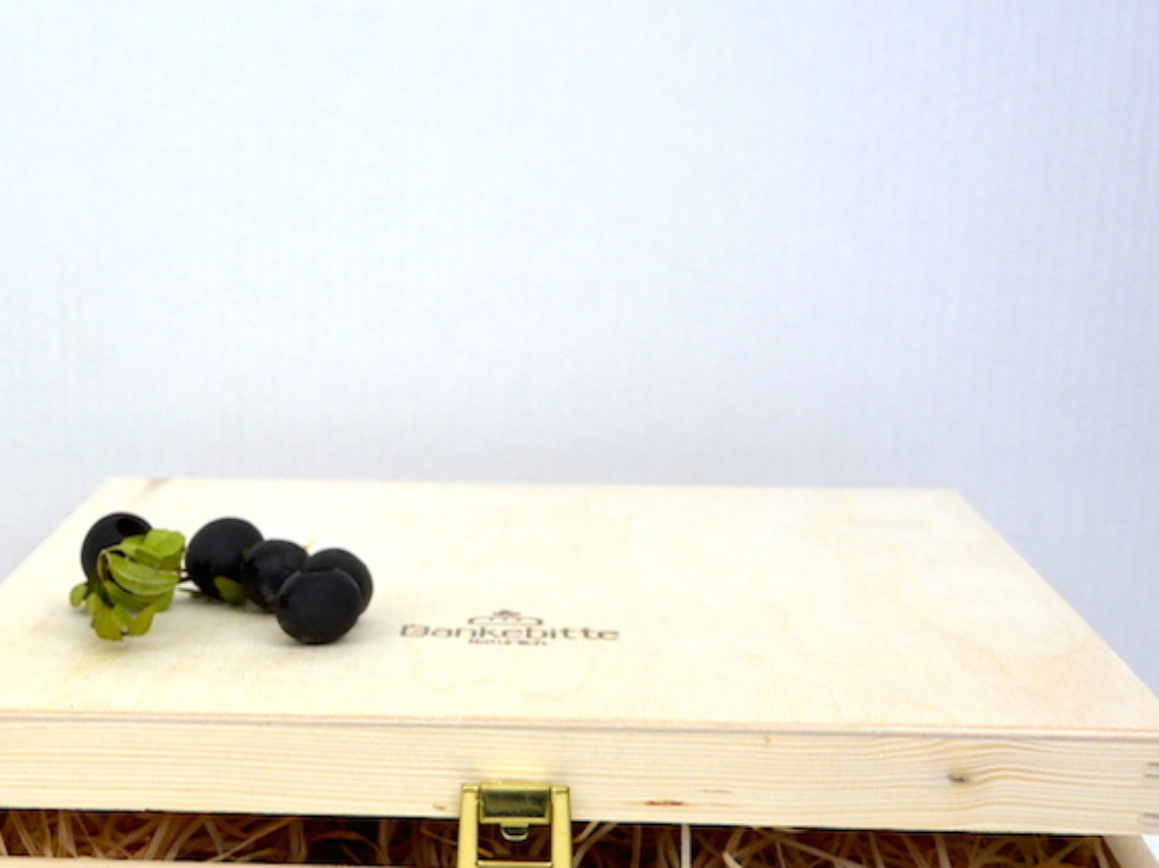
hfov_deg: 24.0
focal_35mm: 79
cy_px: 653
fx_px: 2644
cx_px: 114
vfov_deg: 18.5
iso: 400
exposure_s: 1/125
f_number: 5.6
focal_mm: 26
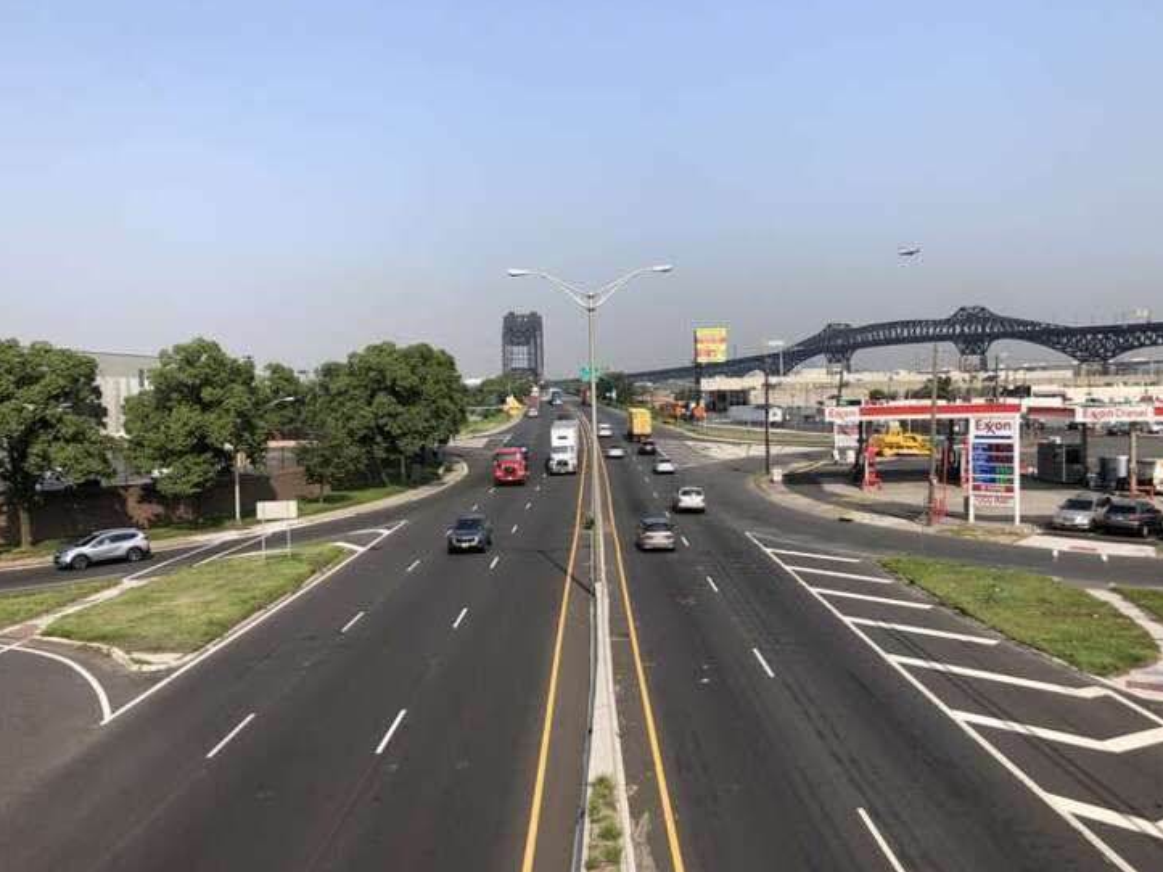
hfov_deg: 58.4
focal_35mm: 31
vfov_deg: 45.4
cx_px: 589
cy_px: 441
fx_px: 1041
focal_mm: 4
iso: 20
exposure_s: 1/1946
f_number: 1.8
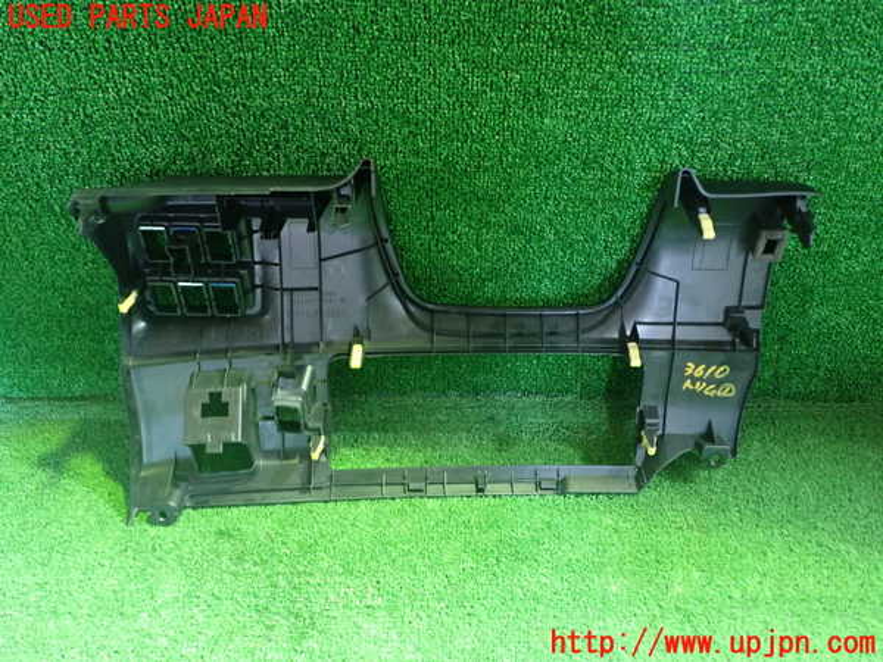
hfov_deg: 60.0
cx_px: 442
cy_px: 331
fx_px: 765
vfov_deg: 46.8
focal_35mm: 30
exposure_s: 1/15
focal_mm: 5.4
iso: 800
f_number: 2.3
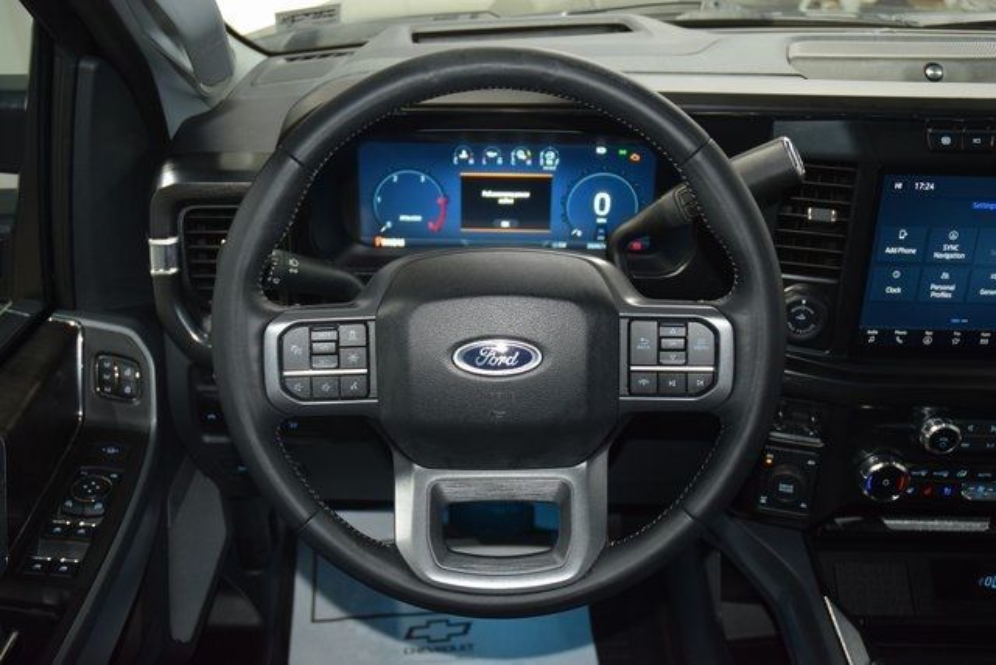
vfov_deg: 36.9
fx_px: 996
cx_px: 498
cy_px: 332
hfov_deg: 53.1
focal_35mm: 36
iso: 1400
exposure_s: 1/30
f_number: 3.8
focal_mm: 24
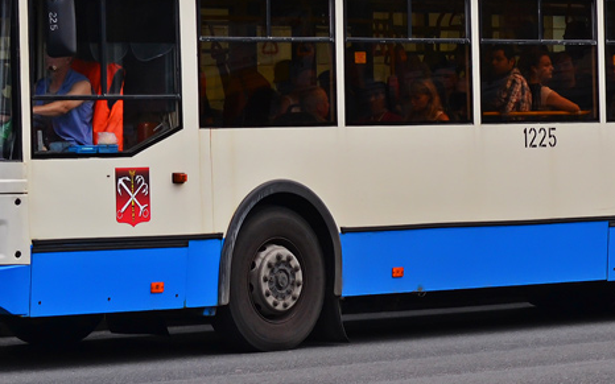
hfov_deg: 10.6
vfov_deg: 6.6
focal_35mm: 197
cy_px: -112
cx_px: 391
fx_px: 3301
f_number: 6.3
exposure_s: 1/500
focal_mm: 50
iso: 200
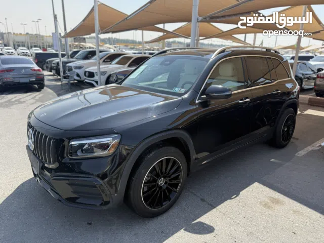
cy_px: 122
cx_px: 162
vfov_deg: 56.8
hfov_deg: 71.6
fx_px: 225
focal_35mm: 24
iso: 100
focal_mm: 6.76
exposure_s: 1/3279
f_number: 1.78
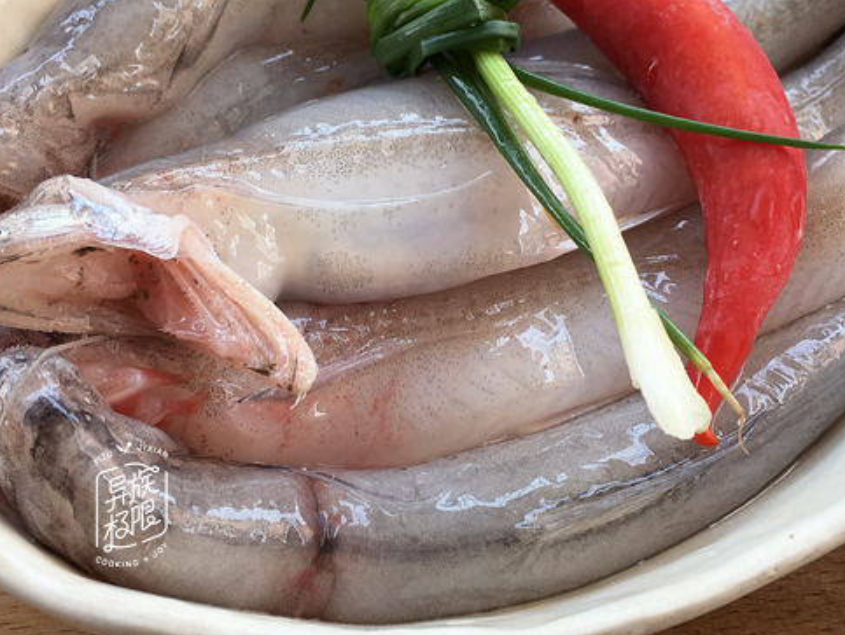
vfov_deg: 30.2
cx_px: 460
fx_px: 1173
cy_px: 229
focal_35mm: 48
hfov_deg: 39.6
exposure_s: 1/50
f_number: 2.2
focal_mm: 4.15
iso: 25
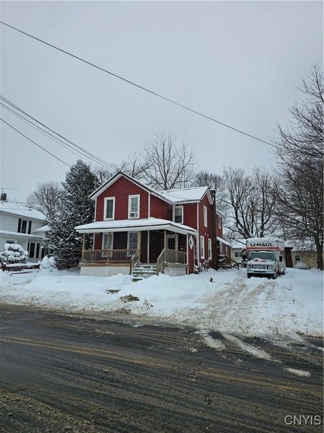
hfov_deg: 58.9
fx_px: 287
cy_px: 216
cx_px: 162
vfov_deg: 73.9
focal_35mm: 23
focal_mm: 6.3
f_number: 1.7
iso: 10
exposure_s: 1/904
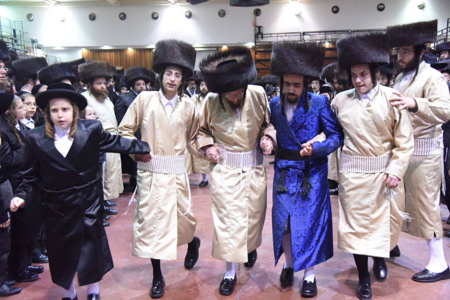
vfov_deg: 35.1
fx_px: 475
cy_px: 150
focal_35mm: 38
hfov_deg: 50.7
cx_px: 225
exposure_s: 1/100
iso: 5000
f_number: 4.5
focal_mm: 38
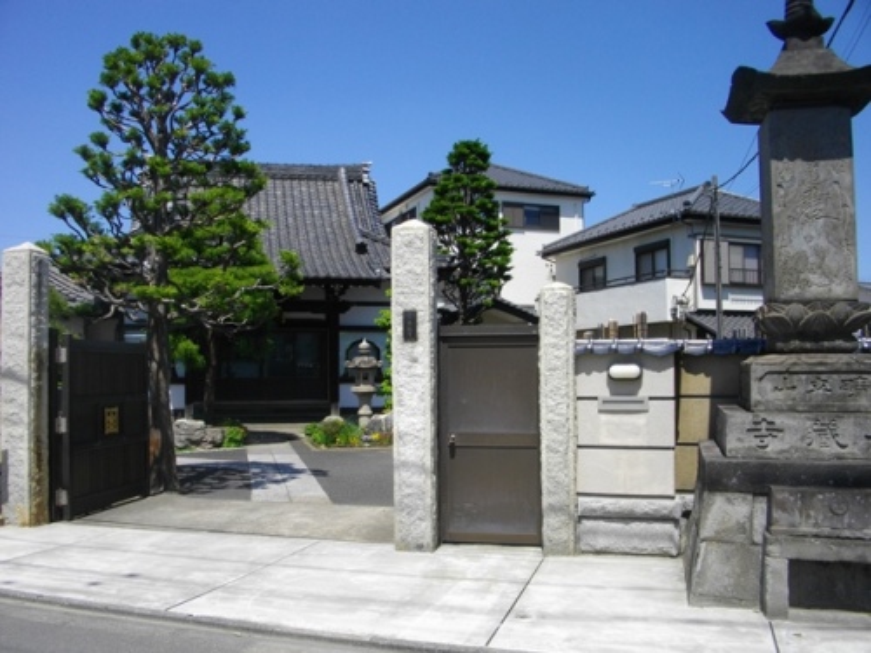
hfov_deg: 56.8
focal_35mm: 32
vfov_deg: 44.2
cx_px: 436
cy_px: 326
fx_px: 805
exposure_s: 1/500
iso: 100
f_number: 5.5
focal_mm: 5.7
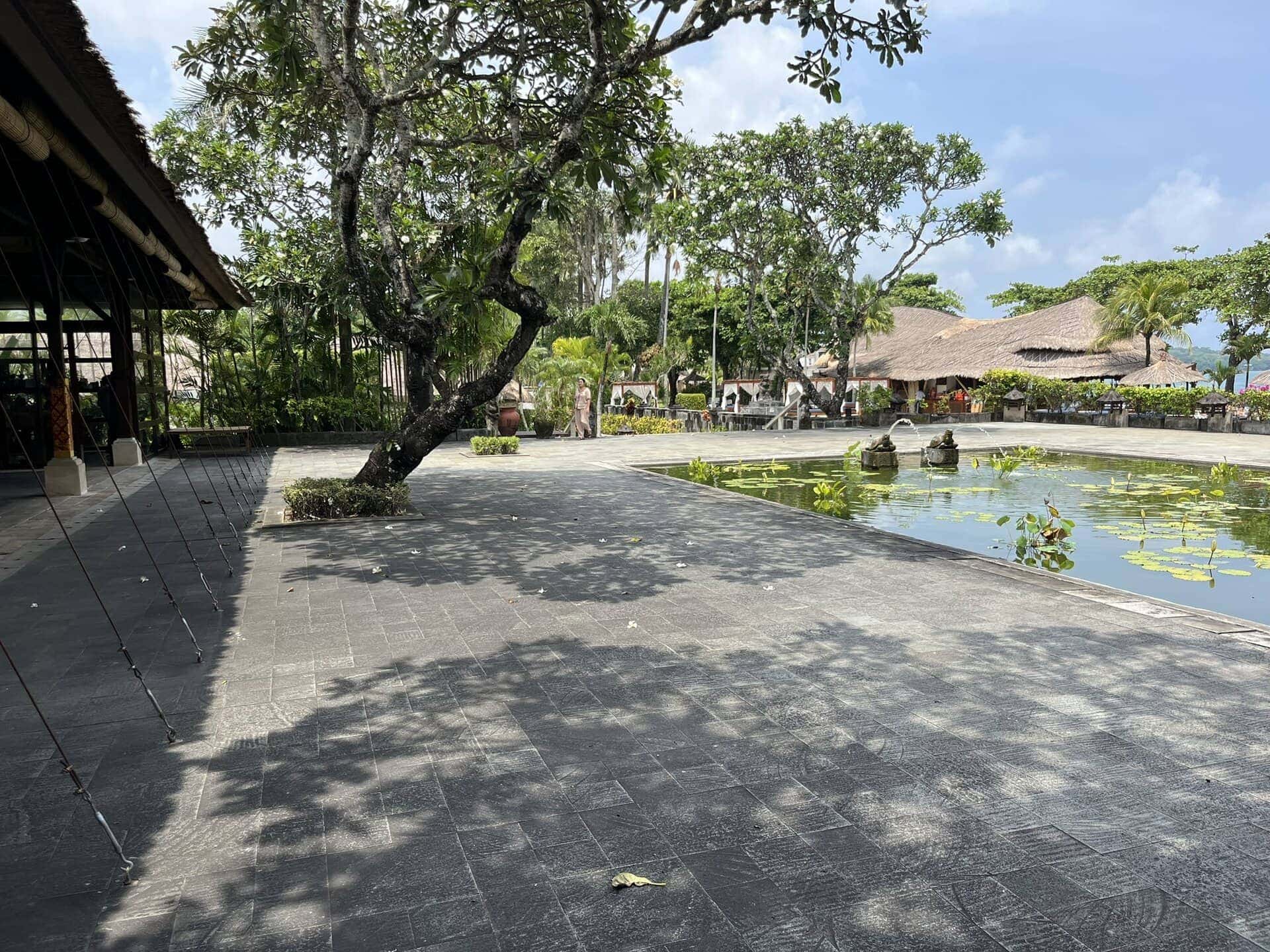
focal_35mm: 26
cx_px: 635
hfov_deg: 67.3
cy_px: 476
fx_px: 954
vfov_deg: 53.1
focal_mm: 5.1
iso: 50
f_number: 1.6
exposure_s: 1/2137
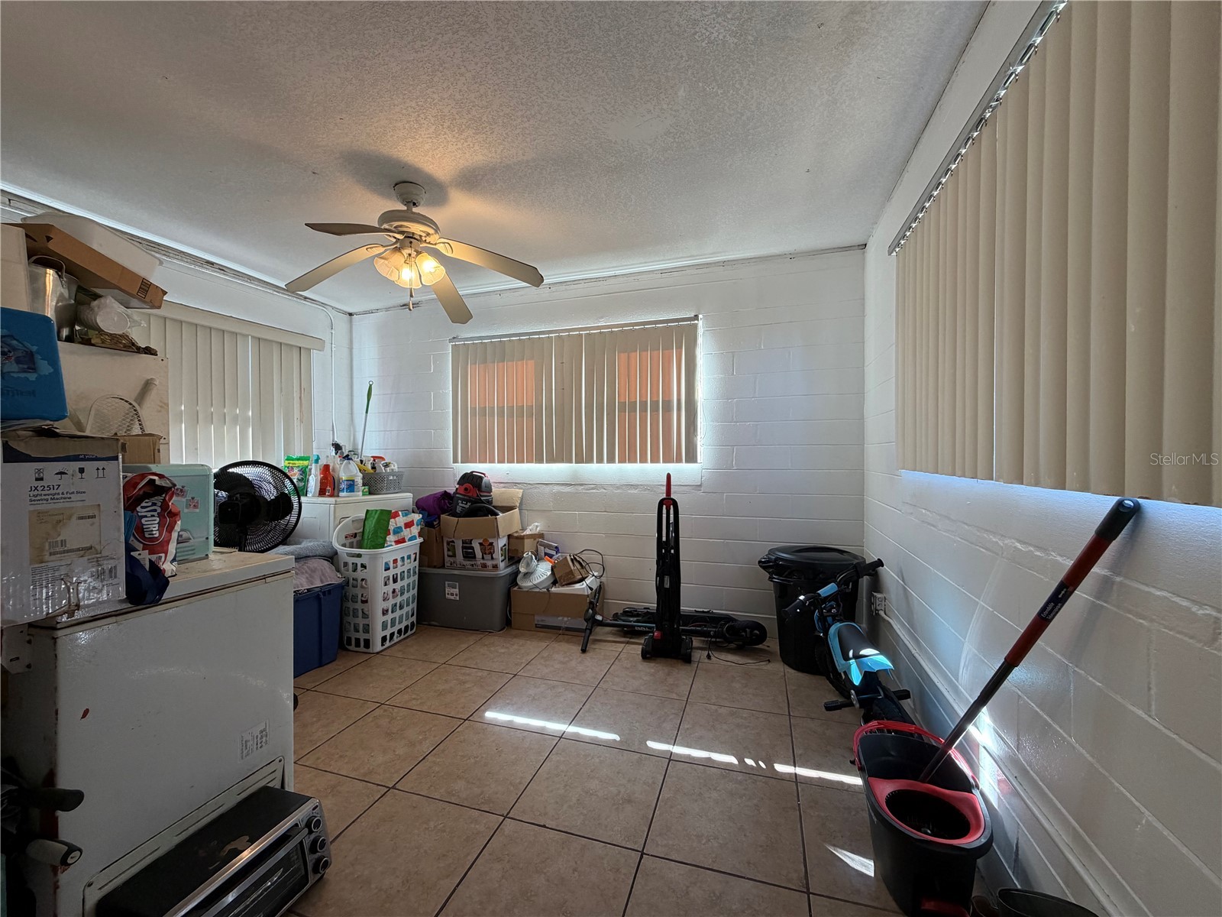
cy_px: 458
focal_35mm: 14
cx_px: 611
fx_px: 494
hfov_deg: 102.1
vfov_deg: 85.7
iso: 160
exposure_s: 1/120
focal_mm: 2.22
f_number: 2.2
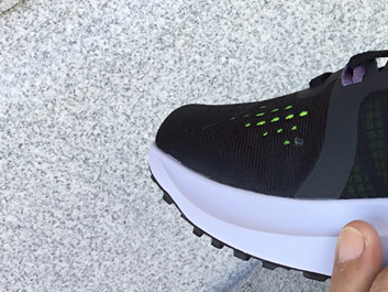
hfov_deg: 23.1
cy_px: 135
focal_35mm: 79
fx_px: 886
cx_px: 437
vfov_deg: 18.7
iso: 25
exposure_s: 1/120
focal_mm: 3.3
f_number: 2.4
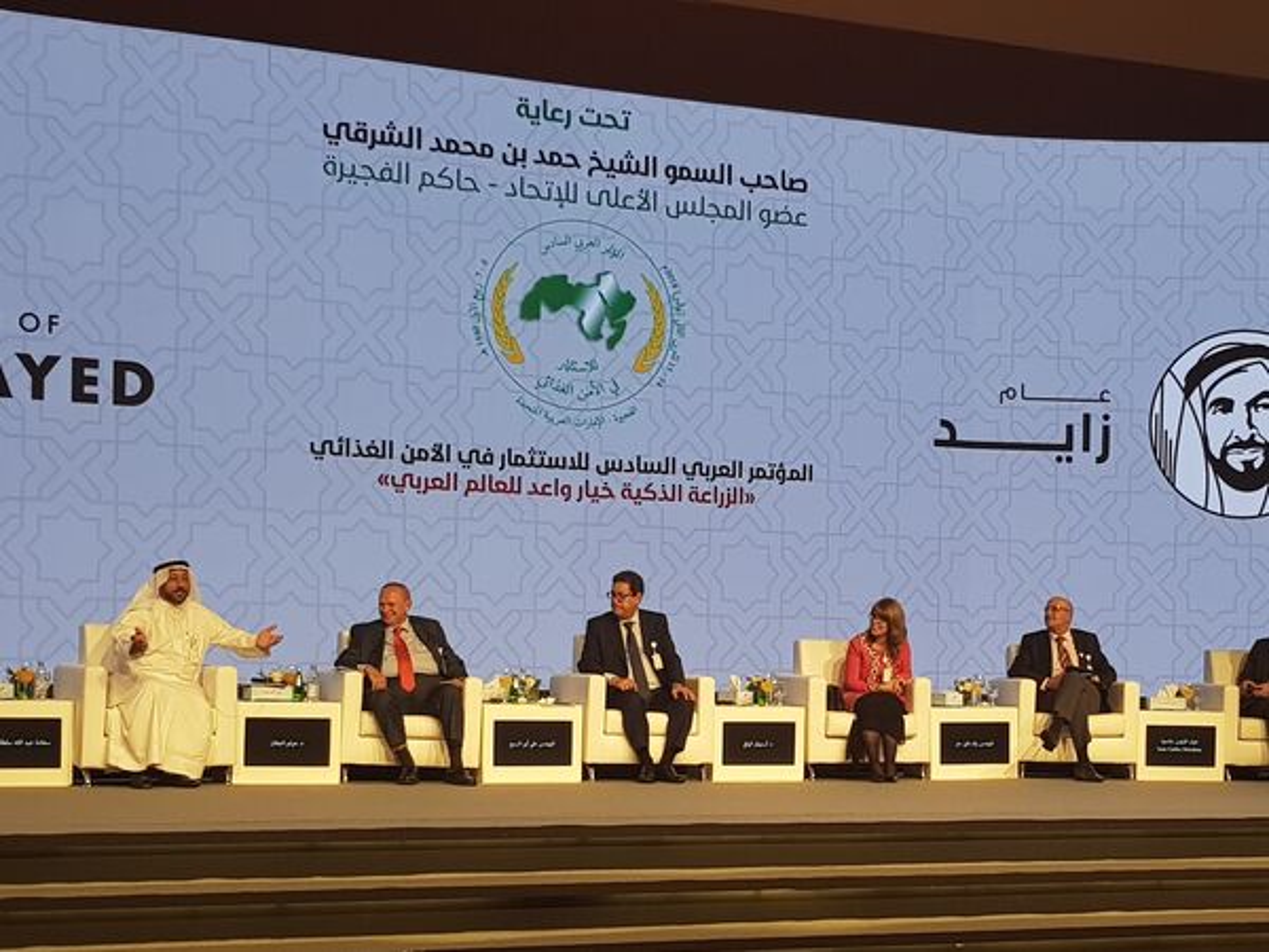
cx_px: 634
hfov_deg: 67.3
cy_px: 476
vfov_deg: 53.1
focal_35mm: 26
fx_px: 953
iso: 64
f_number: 1.7
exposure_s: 1/100
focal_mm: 4.3
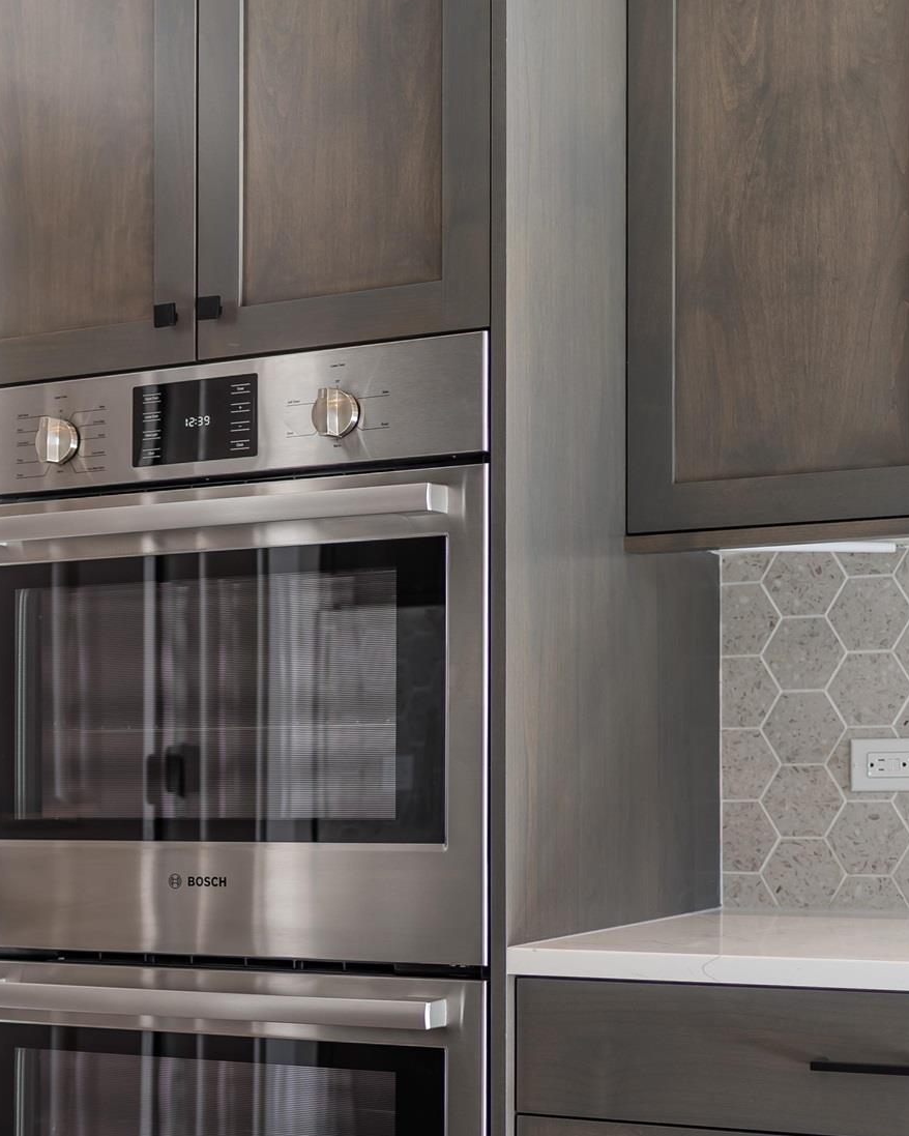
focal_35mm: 69
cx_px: 277
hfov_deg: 22.0
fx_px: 2320
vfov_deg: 26.8
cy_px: 961
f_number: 1.8
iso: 100
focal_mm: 35
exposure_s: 1/50
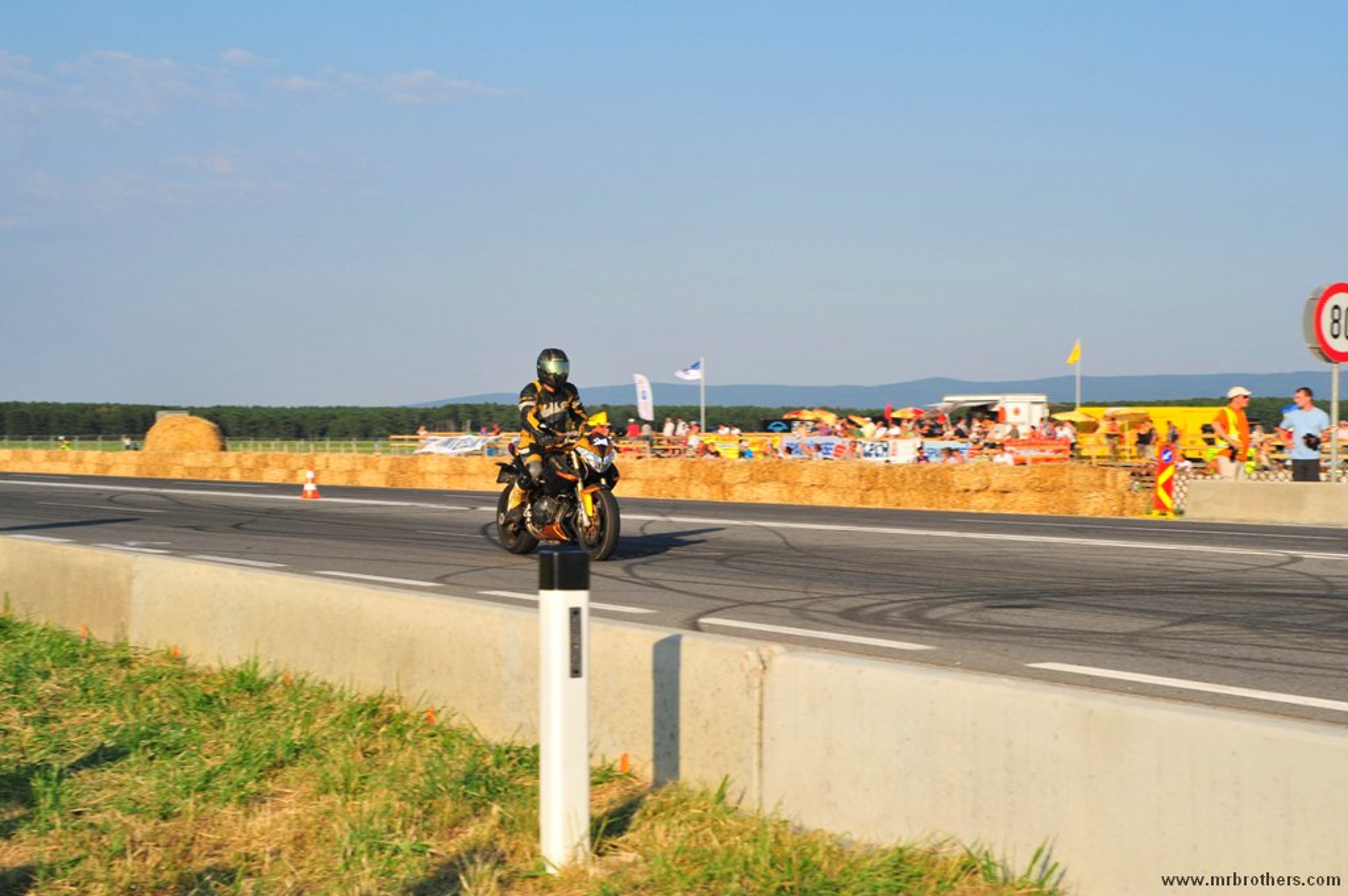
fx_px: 2619
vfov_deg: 19.4
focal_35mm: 70
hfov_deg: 28.9
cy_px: 448
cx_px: 674
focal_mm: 70
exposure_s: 1/320
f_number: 9
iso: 200
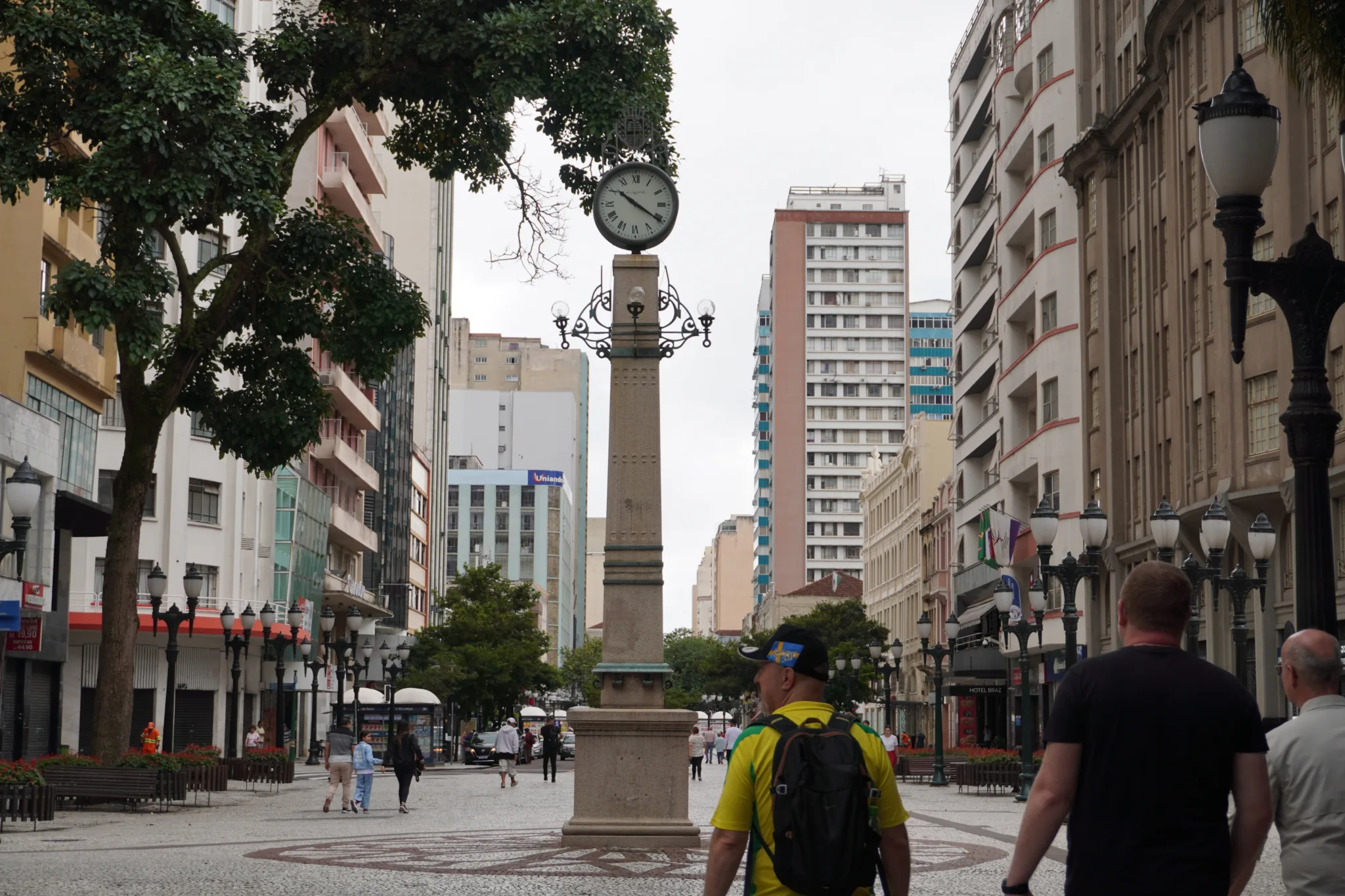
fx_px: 2129
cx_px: 672
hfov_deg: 35.1
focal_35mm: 57
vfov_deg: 23.8
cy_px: 448
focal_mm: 38
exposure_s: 1/160
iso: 100
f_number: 5.6
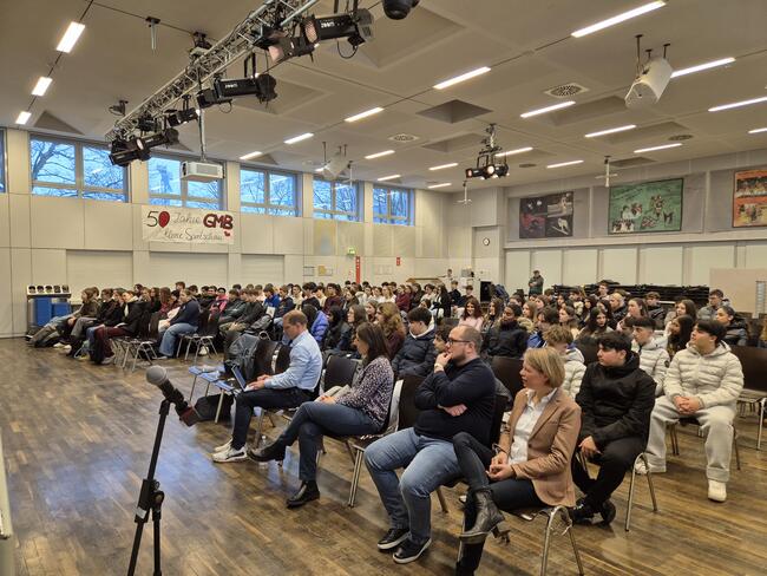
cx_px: 384
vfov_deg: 58.9
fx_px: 510
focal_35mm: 23
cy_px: 288
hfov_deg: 73.9
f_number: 1.8
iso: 125
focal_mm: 5.4
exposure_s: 1/100
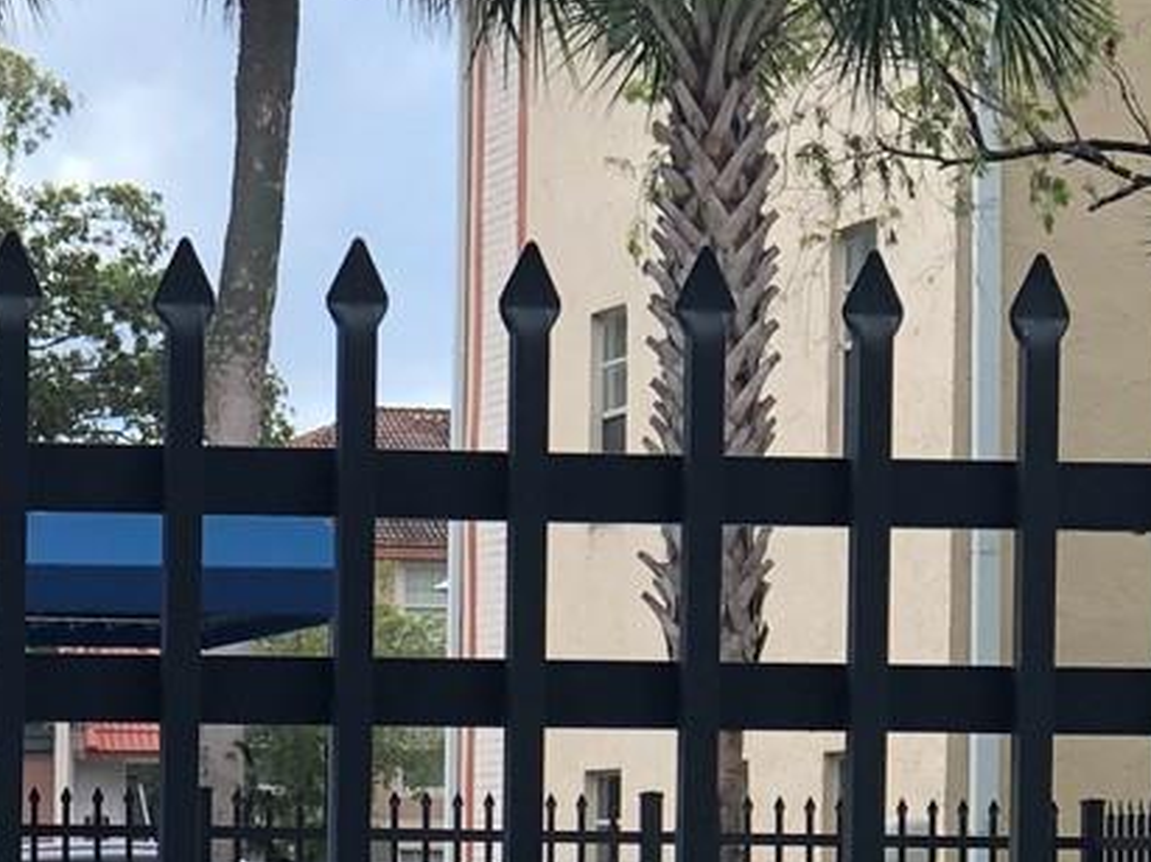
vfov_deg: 6.6
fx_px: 7379
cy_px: 1075
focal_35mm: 222
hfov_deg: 8.9
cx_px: 25
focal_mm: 6.6
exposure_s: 1/345
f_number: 2.8
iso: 20
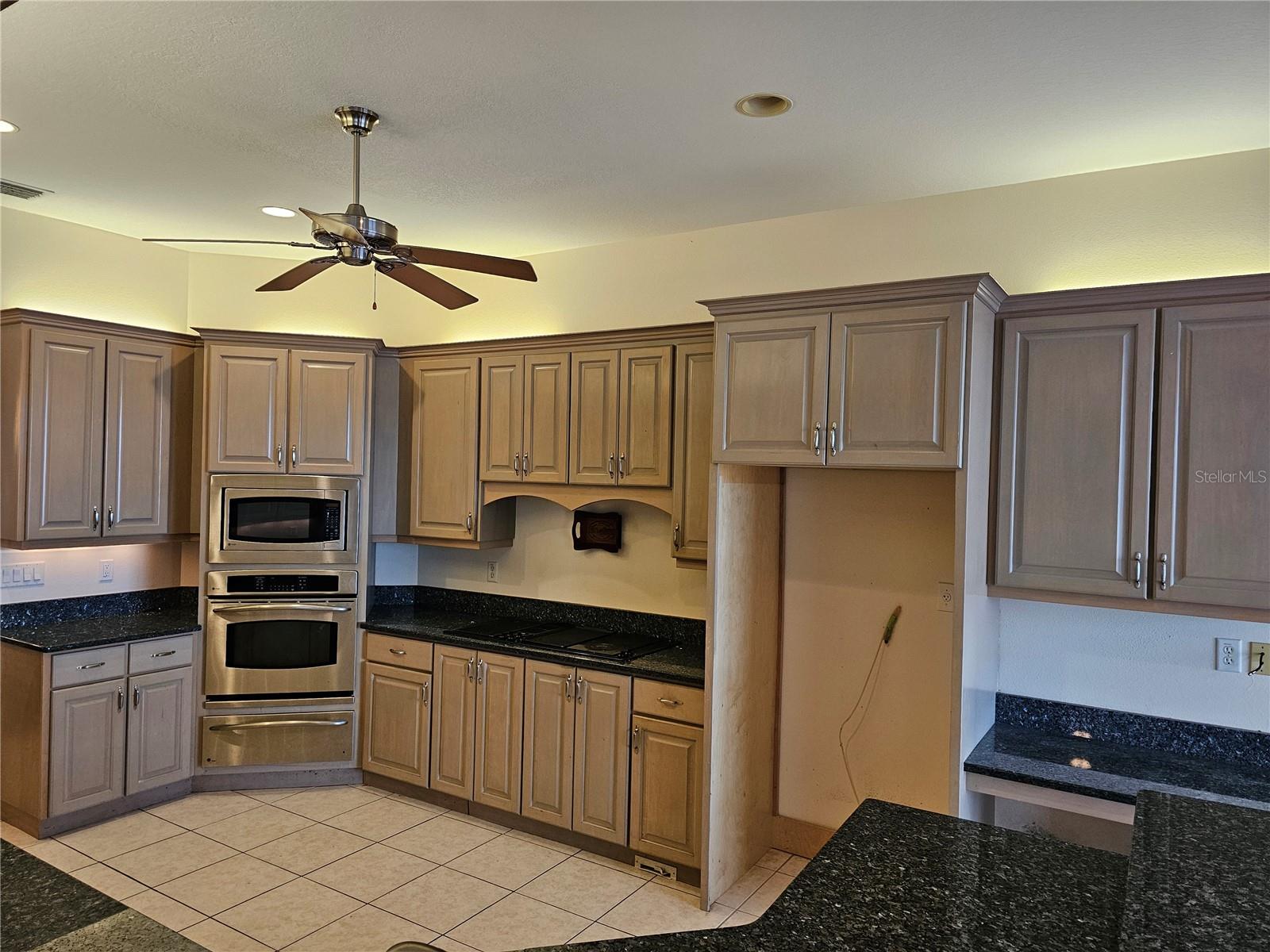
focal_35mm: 23
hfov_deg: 73.9
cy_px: 476
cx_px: 635
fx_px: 844
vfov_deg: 58.9
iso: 250
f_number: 1.7
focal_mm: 6.3
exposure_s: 1/120
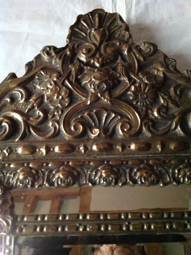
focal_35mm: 35
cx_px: 96
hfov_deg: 40.6
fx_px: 258
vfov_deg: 52.7
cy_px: 128
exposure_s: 1/15
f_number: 2.4
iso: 800
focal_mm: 4.28
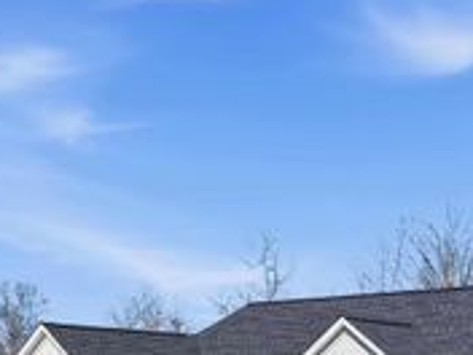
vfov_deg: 20.8
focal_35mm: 68
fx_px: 929
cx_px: 202
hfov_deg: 28.5
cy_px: 367
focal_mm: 8.7
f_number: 1.8
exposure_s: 1/6400
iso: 140
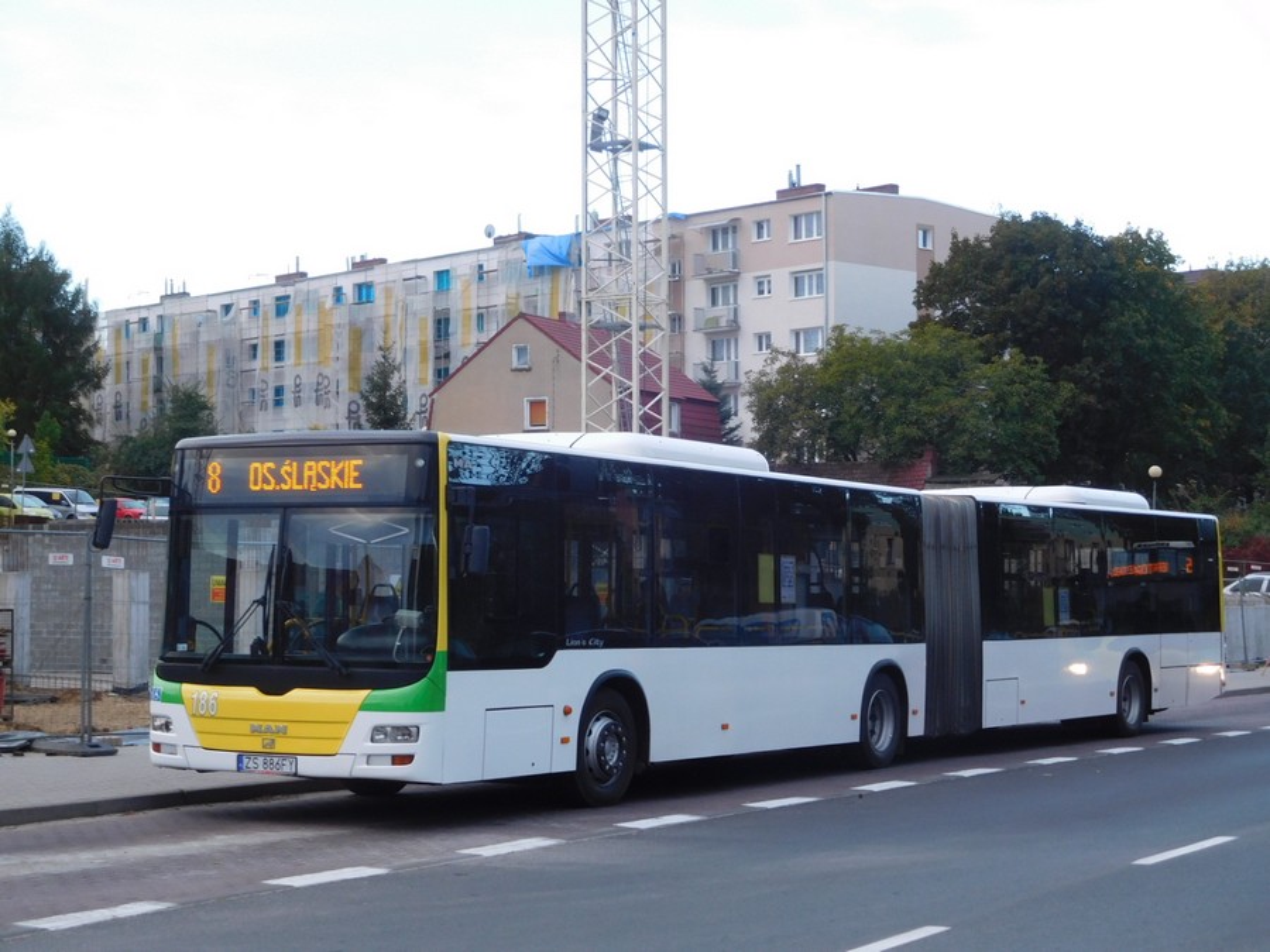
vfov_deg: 23.7
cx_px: 635
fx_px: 2275
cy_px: 476
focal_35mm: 62
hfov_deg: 31.2
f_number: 4.4
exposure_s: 1/40
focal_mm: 11.1
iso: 125
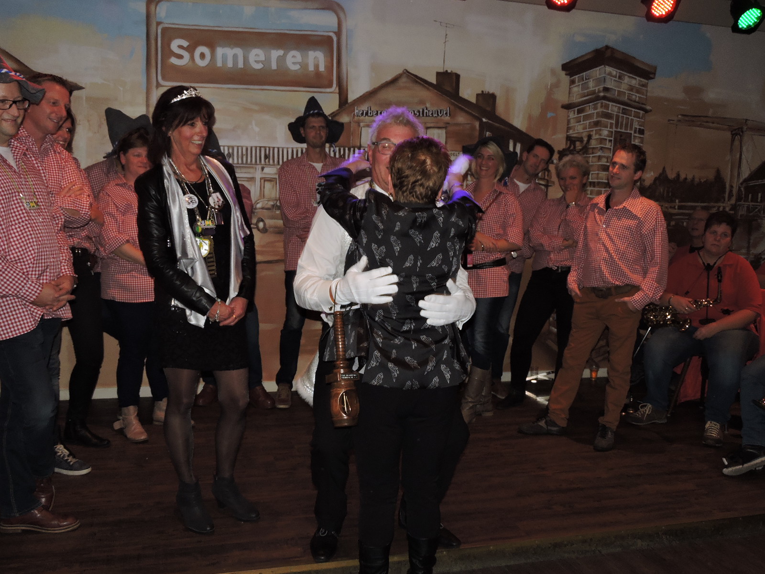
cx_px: 382
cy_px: 287
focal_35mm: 33
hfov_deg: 55.4
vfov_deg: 42.9
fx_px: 729
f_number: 3.6
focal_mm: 5.9
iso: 200
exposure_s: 1/30
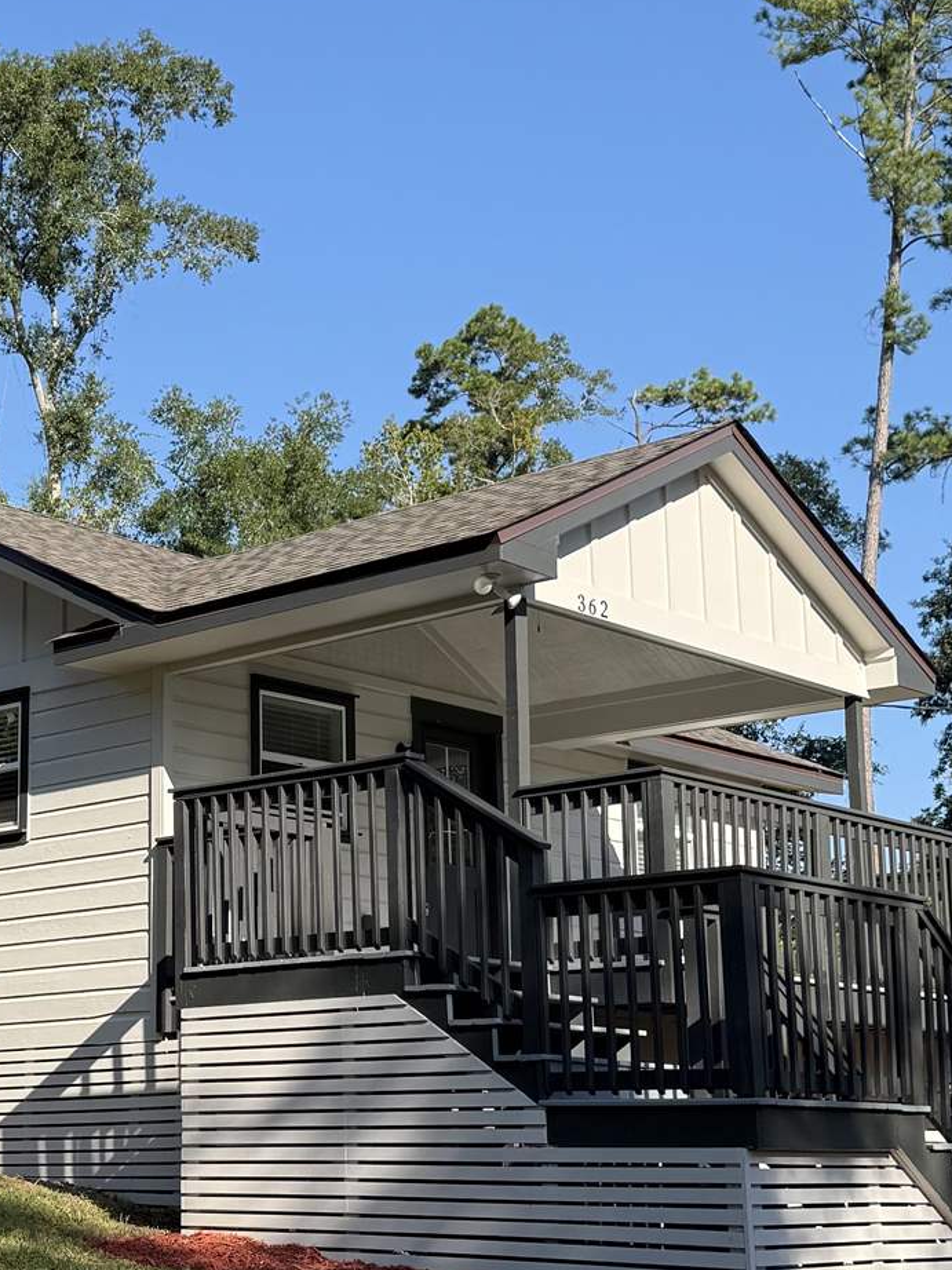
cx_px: 205
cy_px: 686
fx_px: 2201
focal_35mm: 60
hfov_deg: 24.1
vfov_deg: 32.2
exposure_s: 1/2907
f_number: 1.78
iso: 80
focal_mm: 6.76
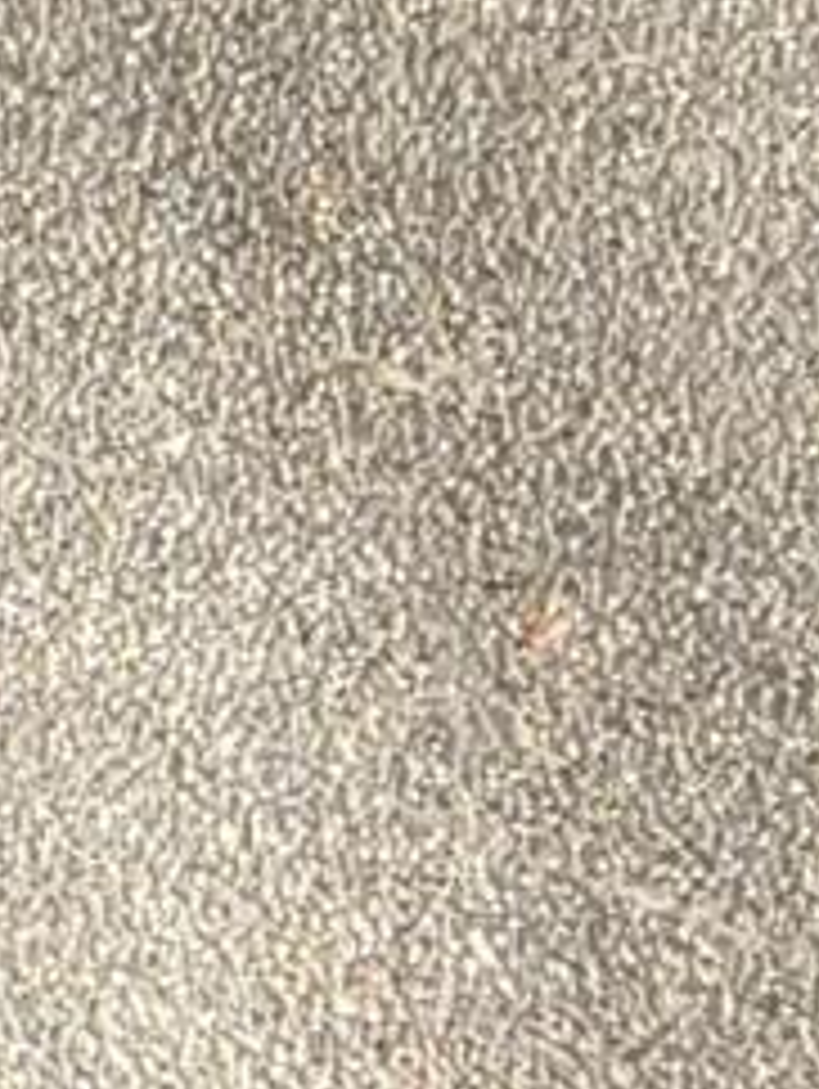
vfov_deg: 10.2
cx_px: -760
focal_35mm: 171
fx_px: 5385
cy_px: 2493
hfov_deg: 8.3
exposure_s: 1/33.3
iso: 400
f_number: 2
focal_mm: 2.32
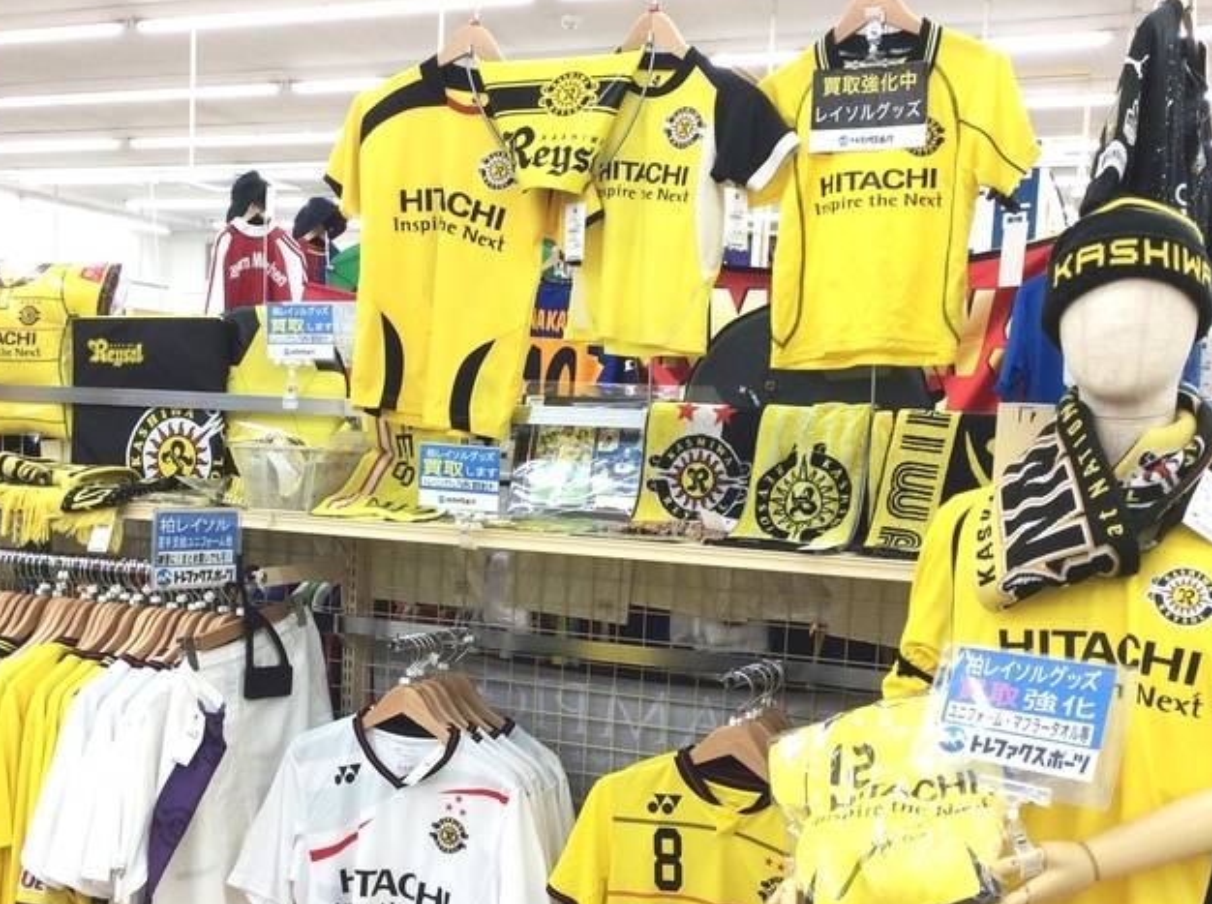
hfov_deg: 41.2
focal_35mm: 46
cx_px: 503
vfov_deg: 31.3
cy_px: 540
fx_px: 1608
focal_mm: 3.3
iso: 40
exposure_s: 1/60
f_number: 2.4
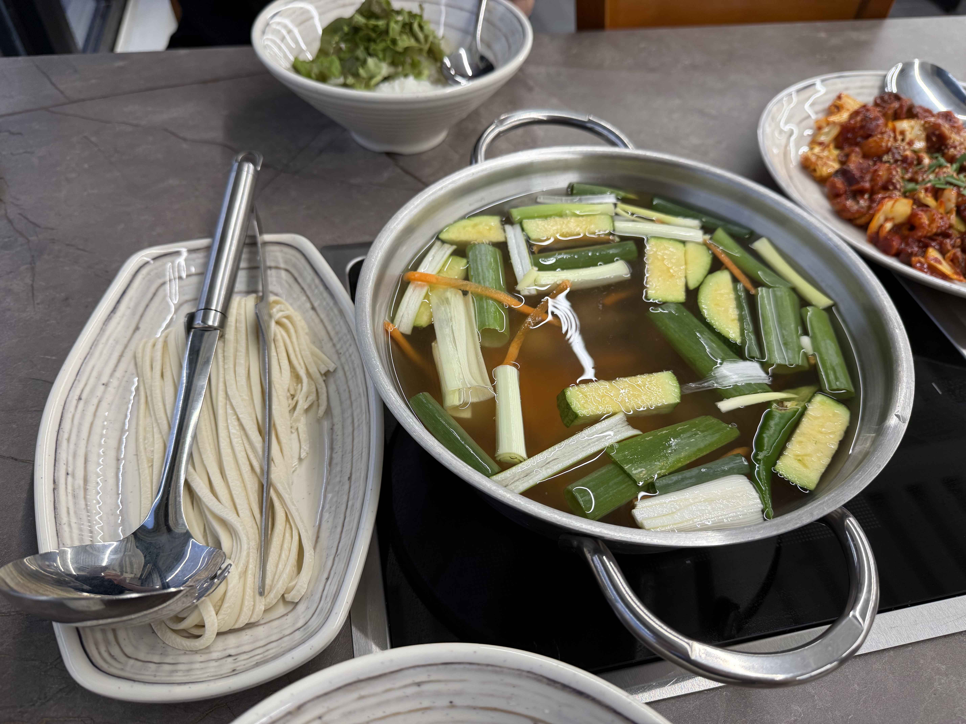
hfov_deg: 71.6
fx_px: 670
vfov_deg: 56.8
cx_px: 483
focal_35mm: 24
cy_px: 362
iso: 125
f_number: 1.78
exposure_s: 1/120
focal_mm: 6.76
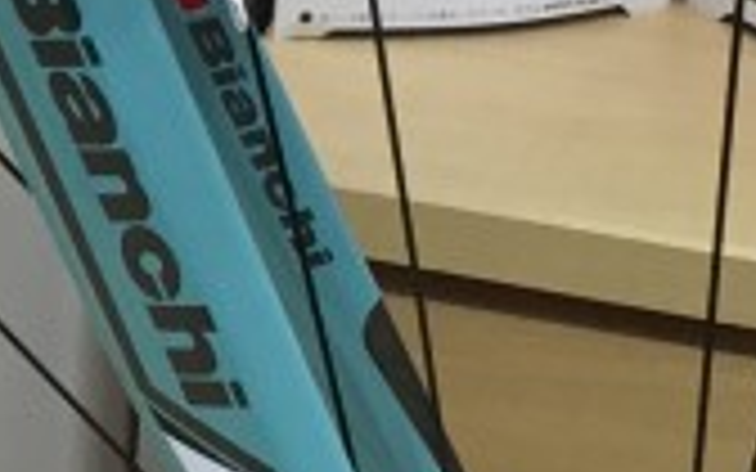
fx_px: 4512
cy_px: 36
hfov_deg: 9.1
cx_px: -662
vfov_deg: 6.0
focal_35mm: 219
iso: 32
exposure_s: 1/30
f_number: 2.2
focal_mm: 4.15
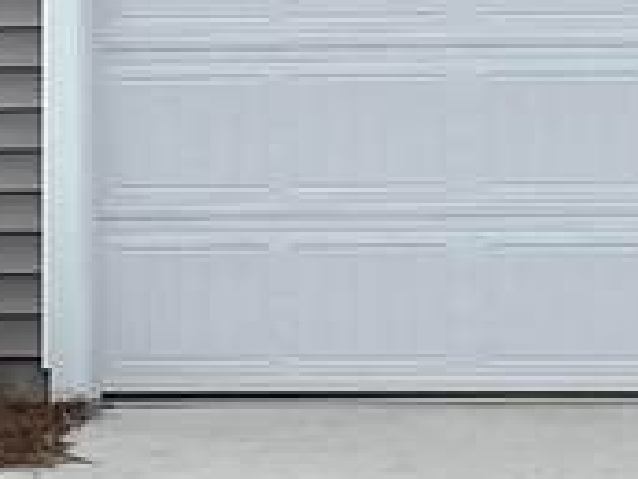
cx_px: 387
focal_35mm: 192
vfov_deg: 7.5
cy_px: -357
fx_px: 3541
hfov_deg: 10.3
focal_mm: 5.7
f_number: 1.5
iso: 50
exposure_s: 1/2695
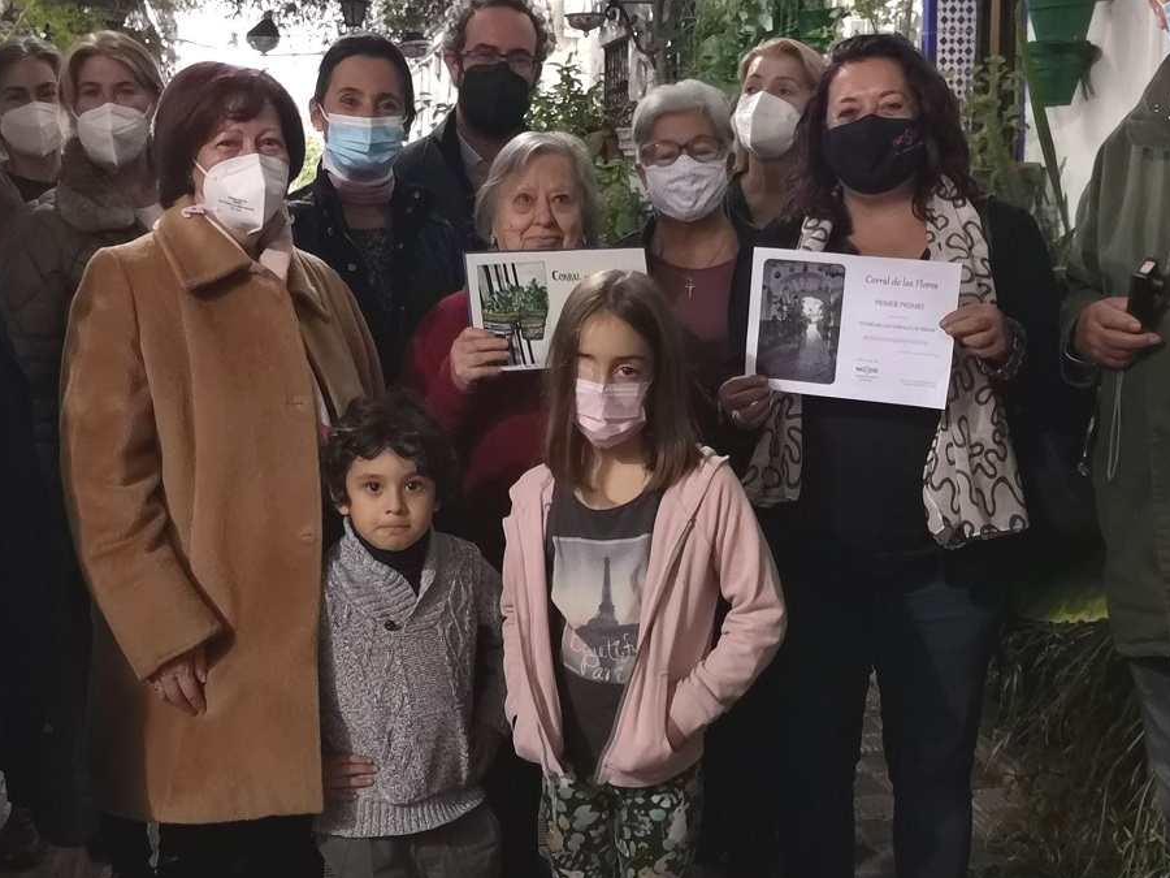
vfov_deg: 27.0
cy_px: 397
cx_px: 555
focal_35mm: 54
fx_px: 1825
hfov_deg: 35.5
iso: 800
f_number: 1.8
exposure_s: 1/16.7
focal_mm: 5.58
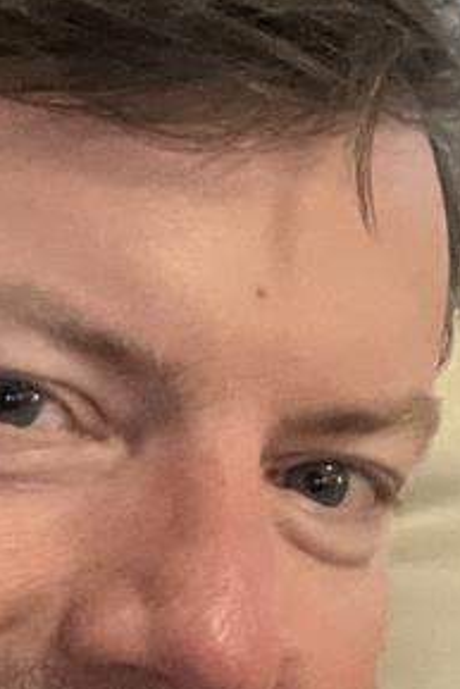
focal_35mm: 138
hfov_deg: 10.0
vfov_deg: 14.8
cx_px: 222
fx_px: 2642
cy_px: 515
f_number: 2.2
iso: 640
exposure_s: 1/30
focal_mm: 2.71
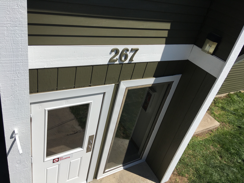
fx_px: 204
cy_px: 92
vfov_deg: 48.2
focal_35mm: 29
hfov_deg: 61.7
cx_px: 122
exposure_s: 1/2481
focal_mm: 4.15
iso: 25
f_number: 2.2
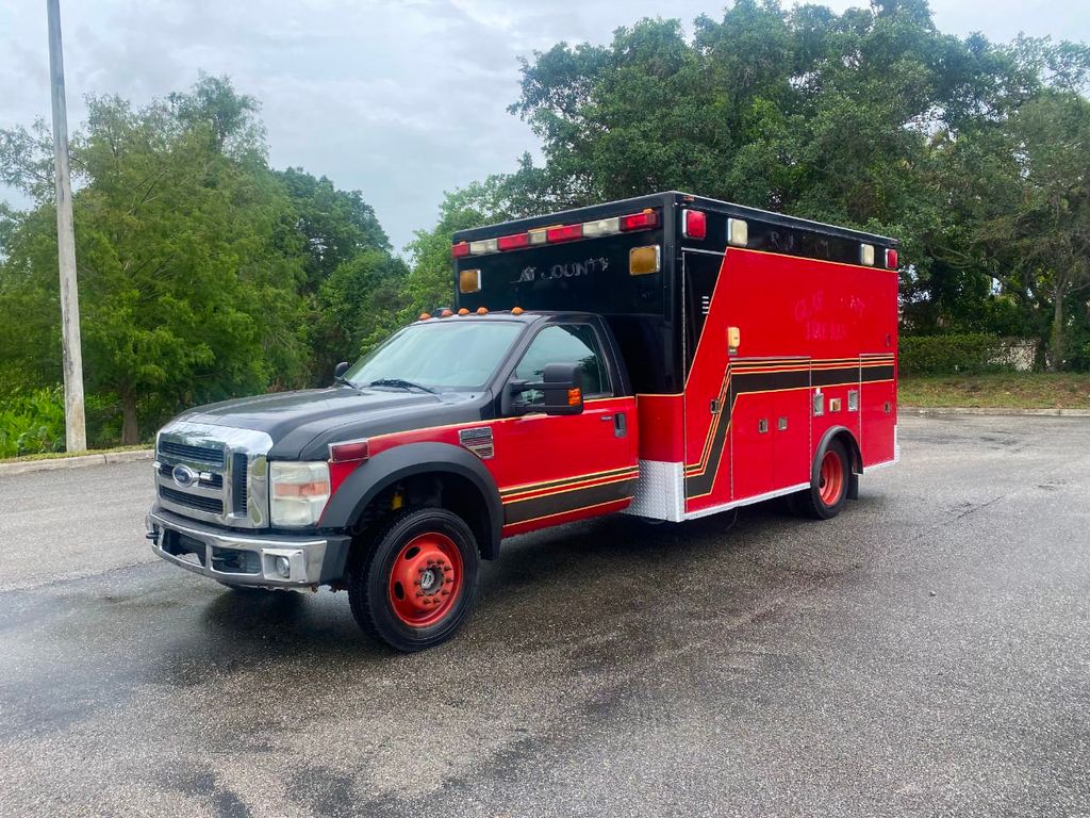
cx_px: 545
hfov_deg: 67.3
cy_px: 409
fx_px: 819
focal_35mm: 26
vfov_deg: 53.1
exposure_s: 1/864
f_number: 1.8
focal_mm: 4.25
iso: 32
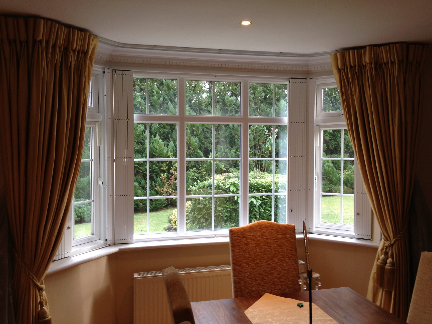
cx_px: 216
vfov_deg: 42.9
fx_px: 412
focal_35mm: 33
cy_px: 162
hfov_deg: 55.4
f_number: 2.4
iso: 64
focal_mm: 4.13
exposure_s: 1/40
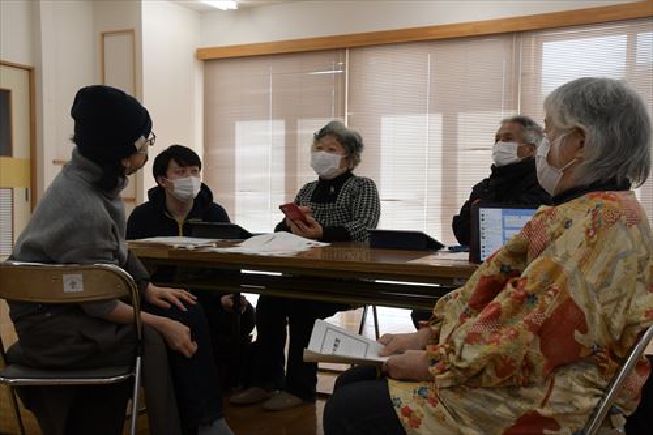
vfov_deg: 31.9
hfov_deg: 46.4
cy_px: 218
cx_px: 326
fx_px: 762
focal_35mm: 42
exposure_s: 1/320
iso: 1600
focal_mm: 28
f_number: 9
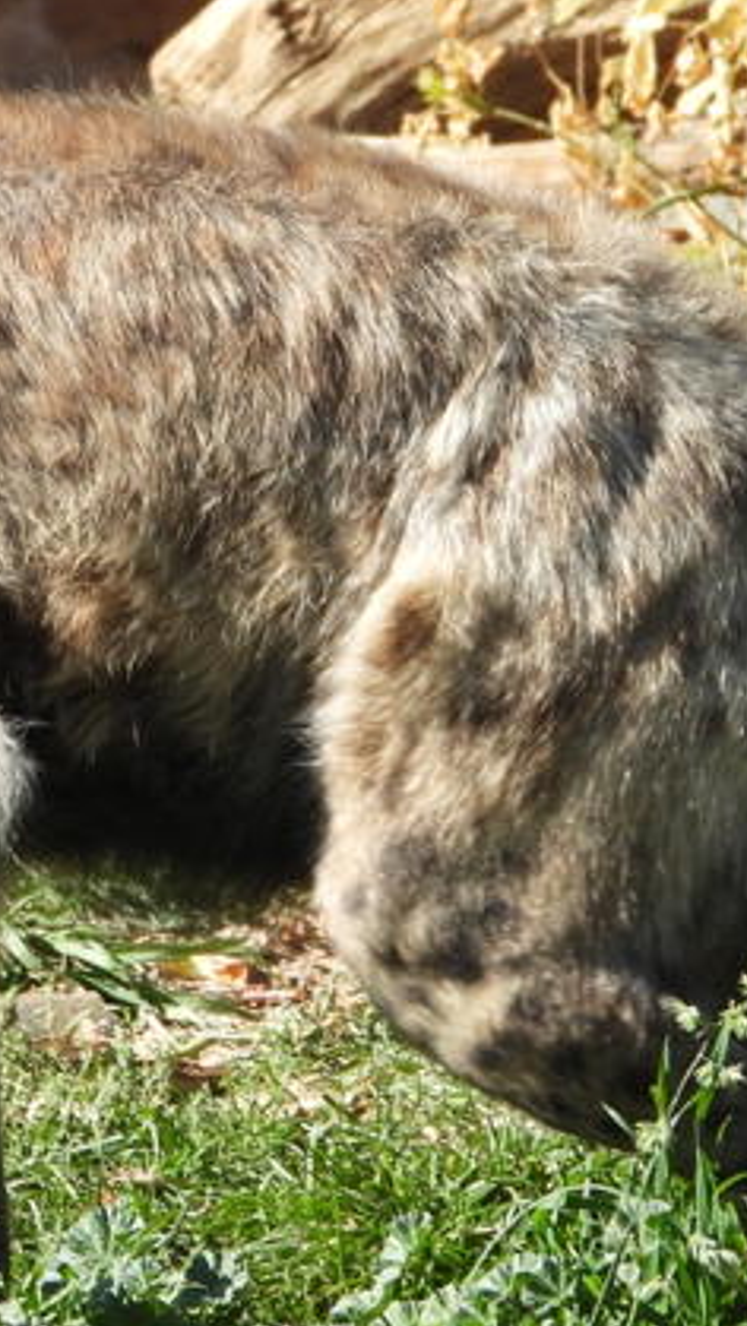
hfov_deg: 1.6
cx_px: -22
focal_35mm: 770
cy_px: 430
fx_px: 27087
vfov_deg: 2.8
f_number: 5
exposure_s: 1/250
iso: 100
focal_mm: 66.5
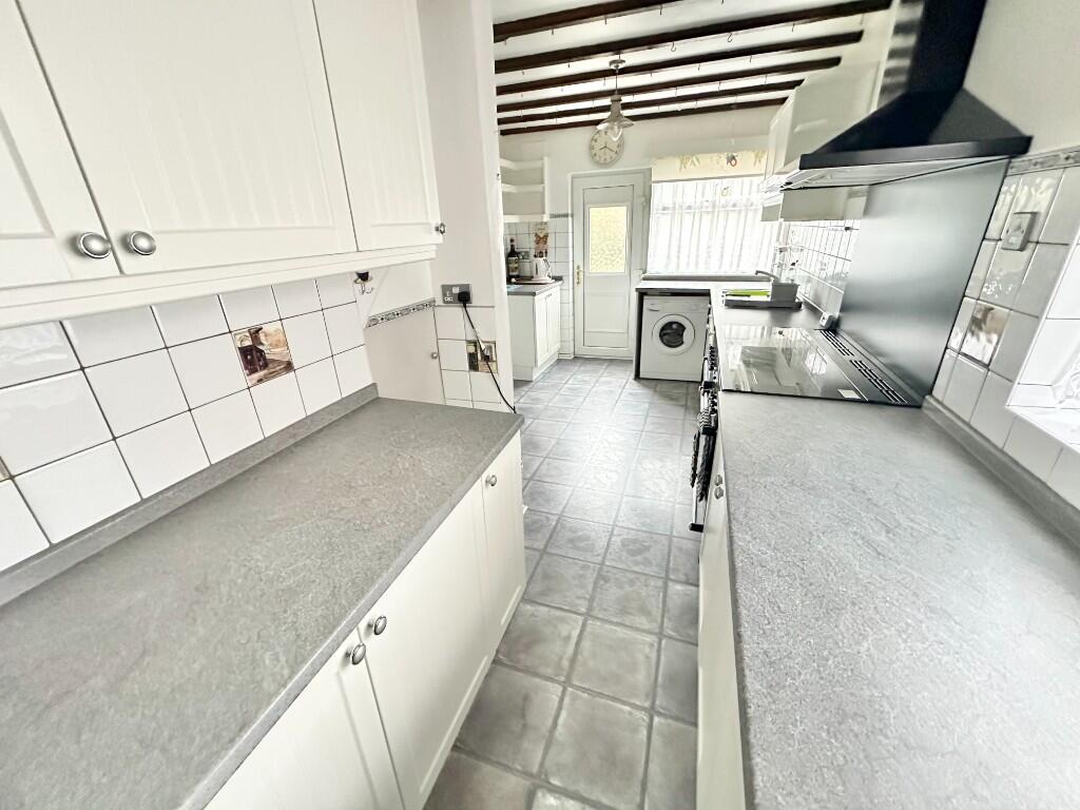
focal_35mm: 14
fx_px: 437
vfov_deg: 85.7
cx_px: 540
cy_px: 405
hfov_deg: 102.1
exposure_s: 1/49
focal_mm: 2.22
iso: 1250
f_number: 2.2
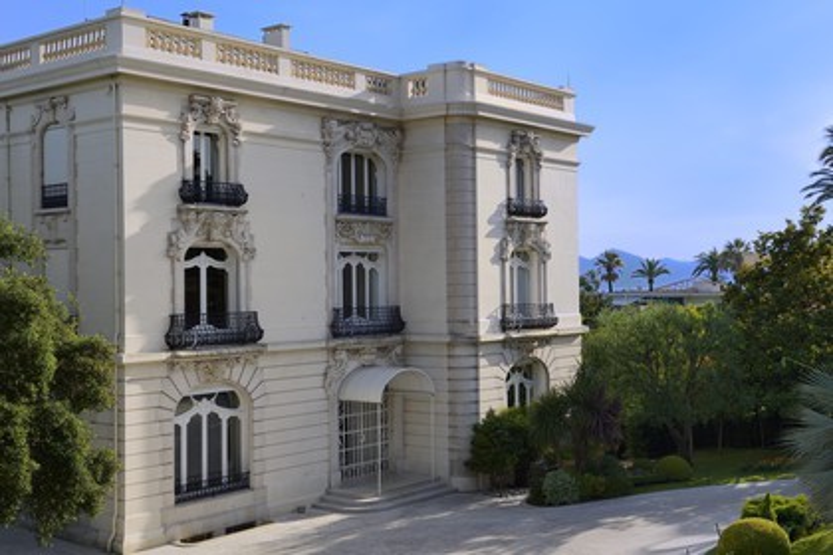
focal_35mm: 44
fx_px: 1018
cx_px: 416
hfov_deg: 44.5
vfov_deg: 30.5
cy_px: 278
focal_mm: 44
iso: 200
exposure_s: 1/250
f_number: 9
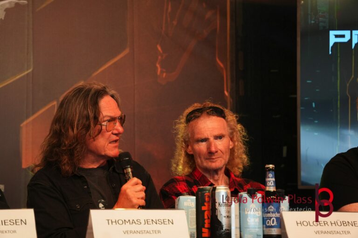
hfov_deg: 13.3
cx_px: 179
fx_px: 1536
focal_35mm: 154
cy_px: 119
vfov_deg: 8.9
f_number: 5.6
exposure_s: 1/160
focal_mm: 103
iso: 1000
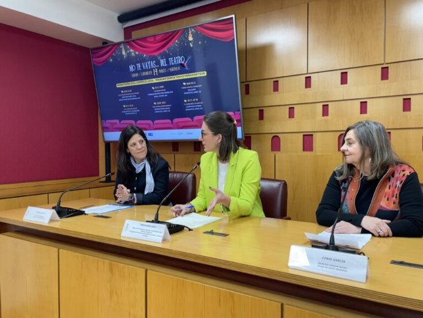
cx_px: 212
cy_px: 159
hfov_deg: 67.3
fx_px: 318
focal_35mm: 26
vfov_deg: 53.1
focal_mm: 4.2
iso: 80
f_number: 1.6
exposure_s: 1/50
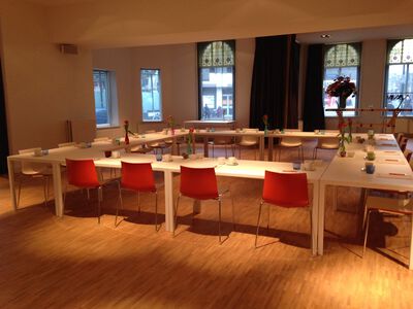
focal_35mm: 33
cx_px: 206
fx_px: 394
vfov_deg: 42.9
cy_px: 154
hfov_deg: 55.4
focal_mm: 4.12
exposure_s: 1/20
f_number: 2.4
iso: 125
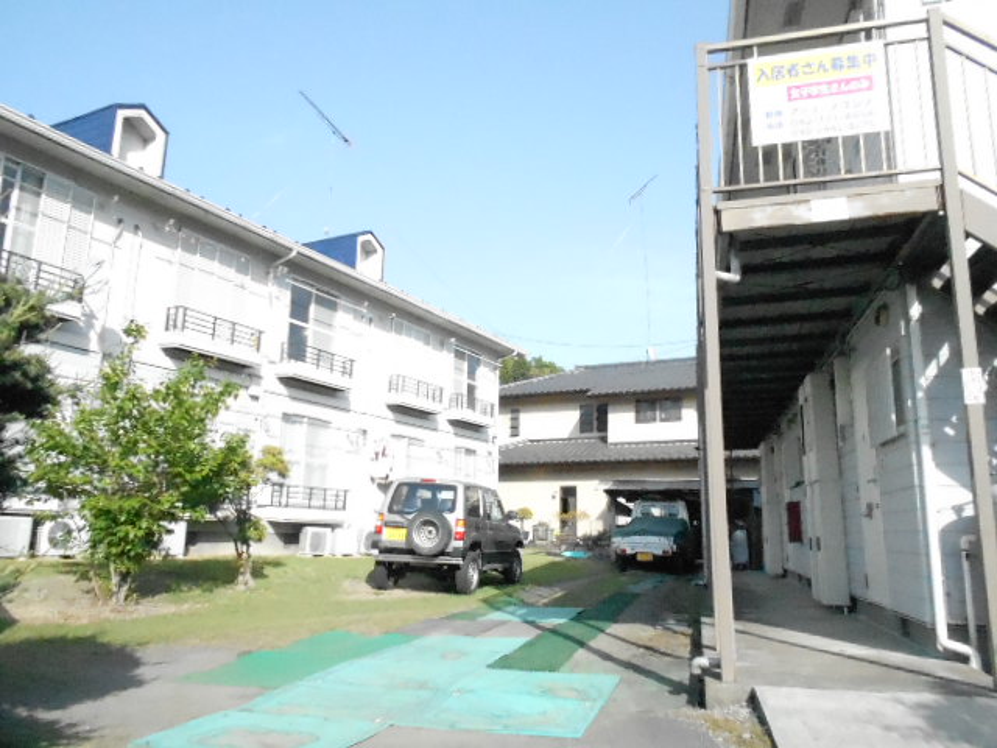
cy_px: 374
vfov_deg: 53.1
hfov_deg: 67.3
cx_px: 498
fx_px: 749
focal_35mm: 26
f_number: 8
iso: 3200
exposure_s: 1/2000
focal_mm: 4.6
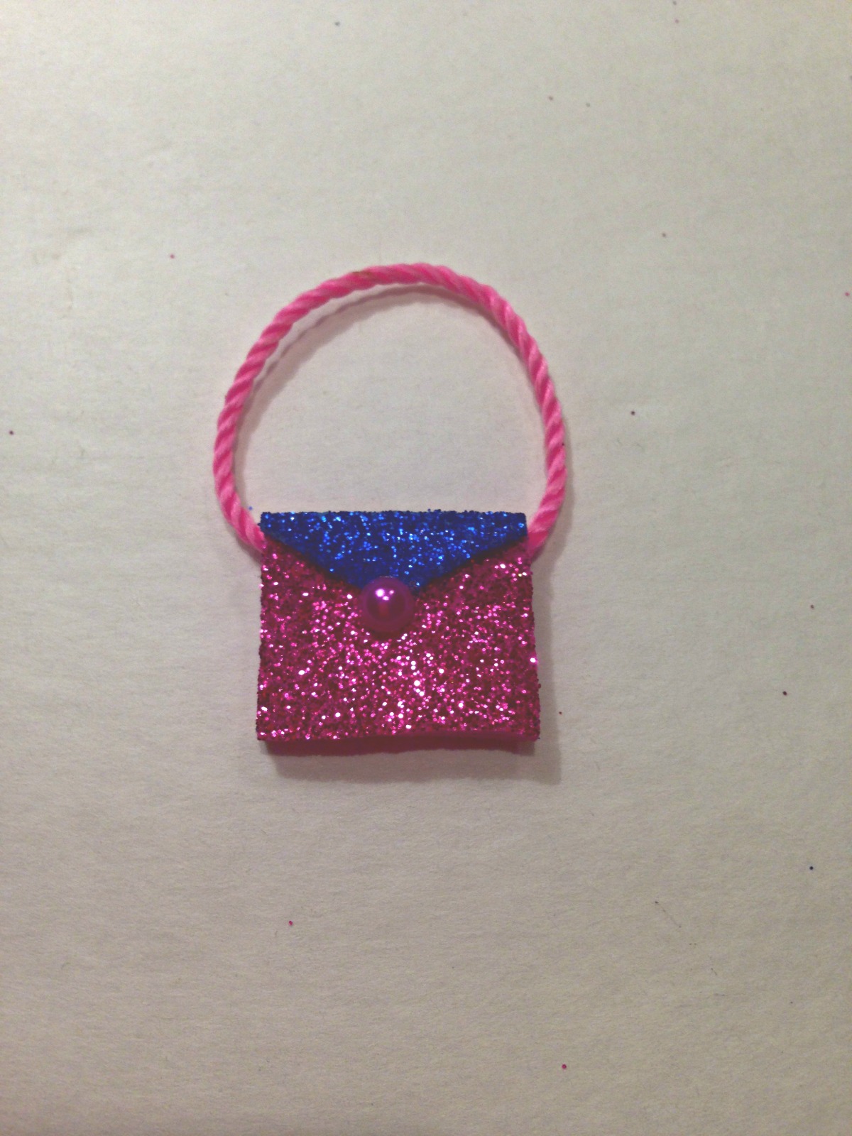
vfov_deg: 55.4
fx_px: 1083
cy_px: 568
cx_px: 426
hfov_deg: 42.9
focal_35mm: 33
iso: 50
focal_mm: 4.12
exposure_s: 1/24
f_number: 2.4
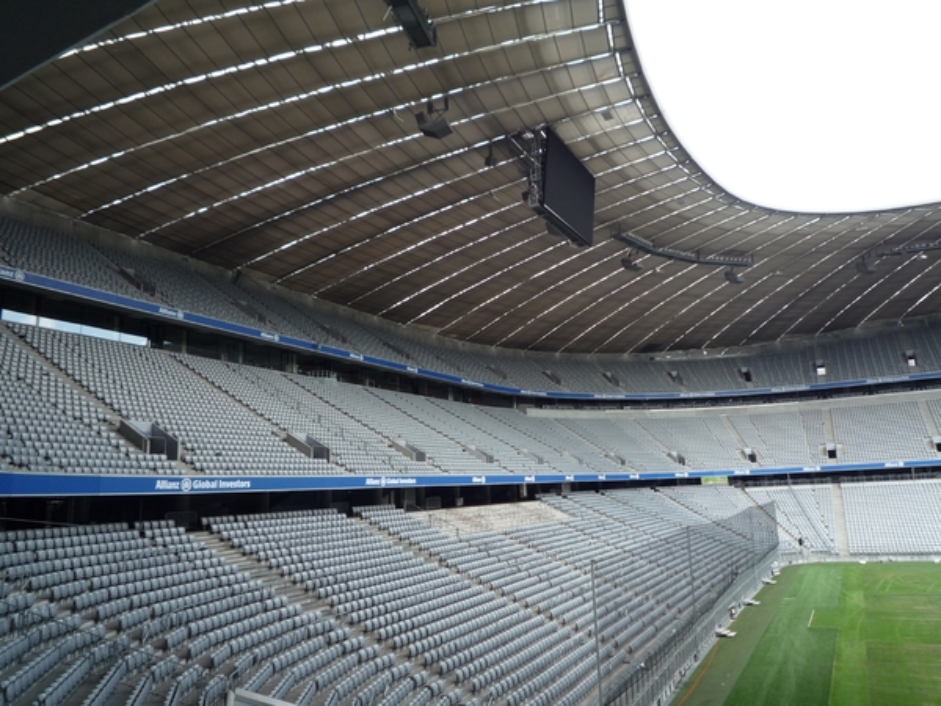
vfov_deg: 54.9
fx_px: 680
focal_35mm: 25
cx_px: 470
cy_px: 353
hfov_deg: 69.4
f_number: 2.8
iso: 100
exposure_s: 1/125
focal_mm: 4.4
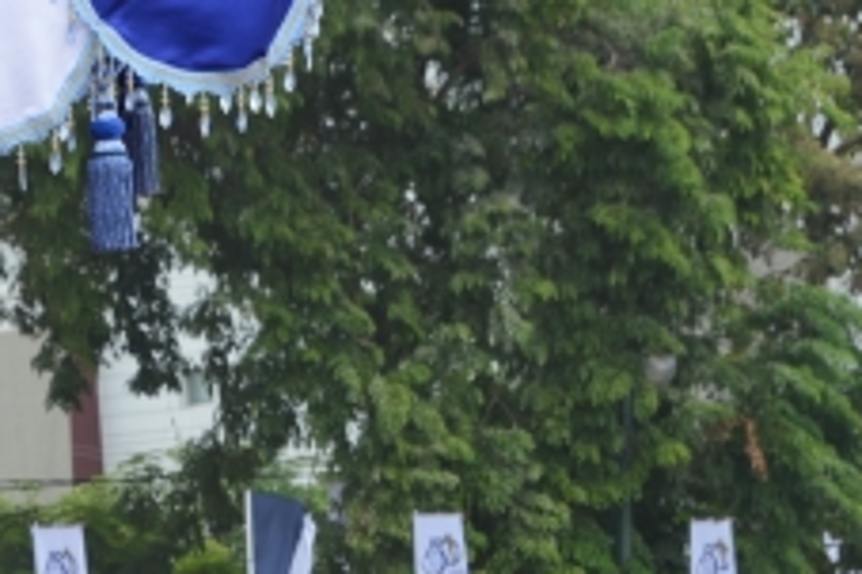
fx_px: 8566
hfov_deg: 5.8
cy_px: 819
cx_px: 122
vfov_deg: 3.8
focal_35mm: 358
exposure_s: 1/125
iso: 250
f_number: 10
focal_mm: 116
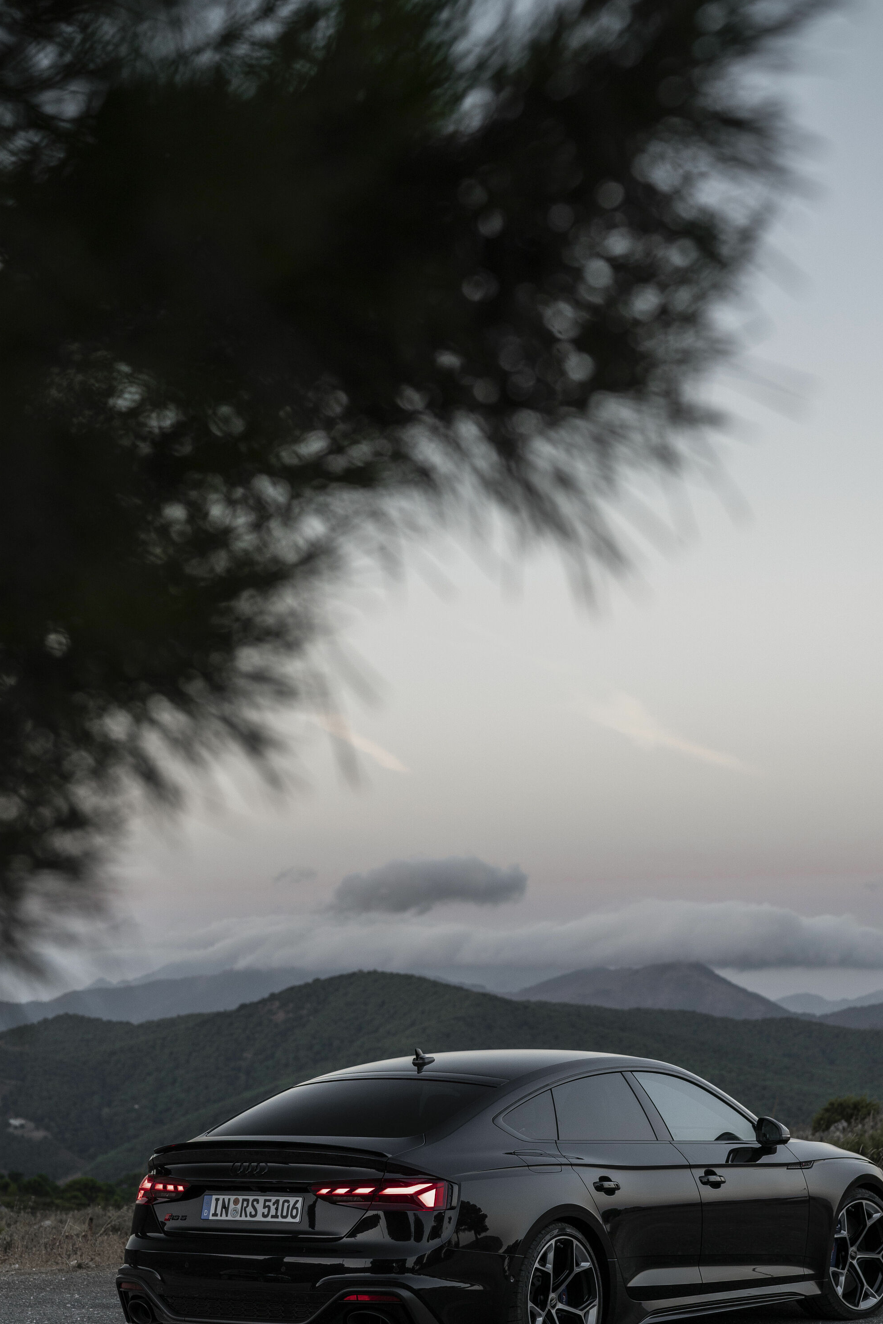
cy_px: 936
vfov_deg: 27.4
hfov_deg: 18.7
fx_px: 2686
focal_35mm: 73
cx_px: 478
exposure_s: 1/125
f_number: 3.2
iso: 250
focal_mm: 50
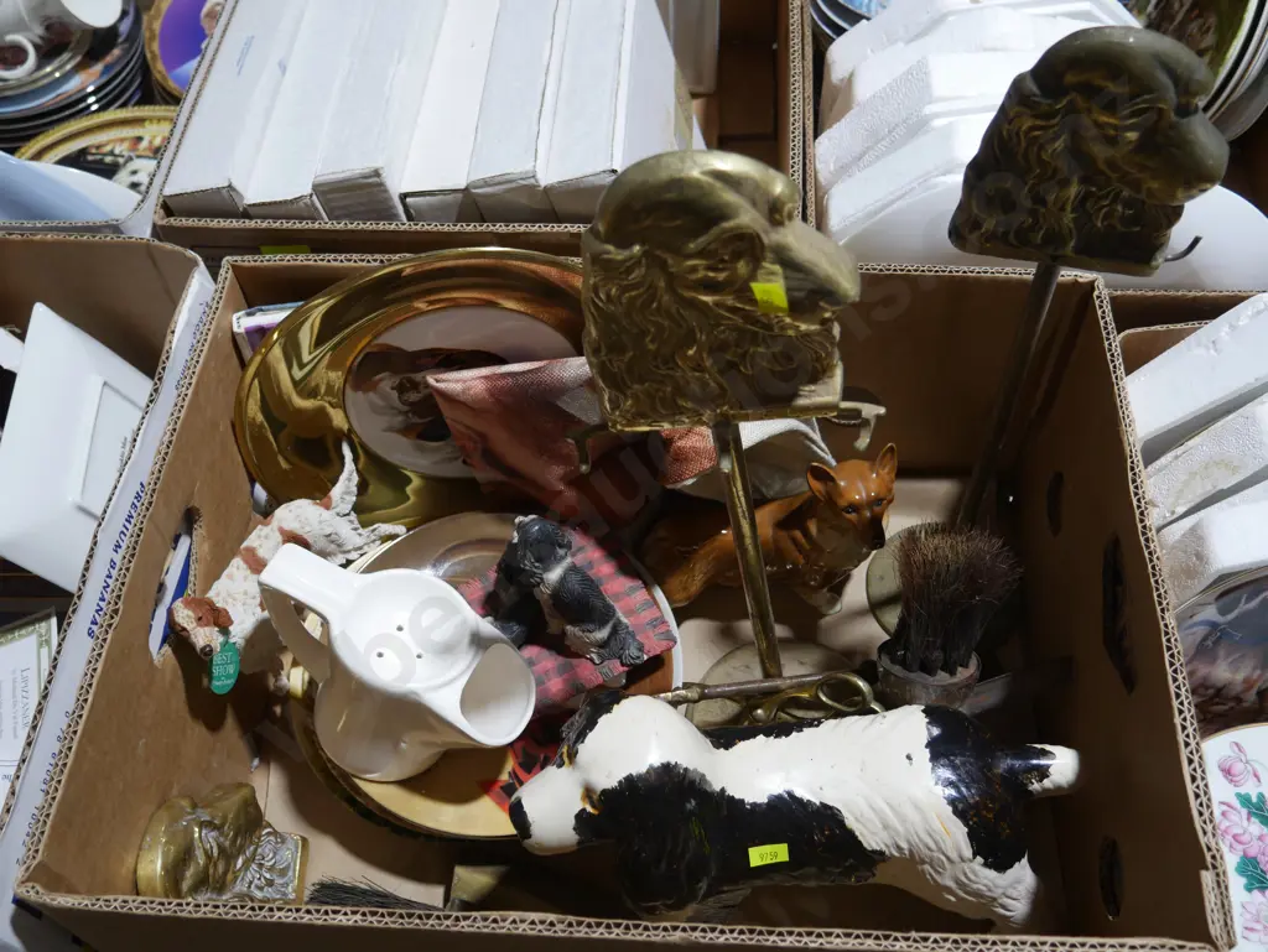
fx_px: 1246
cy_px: 476
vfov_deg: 41.8
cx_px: 634
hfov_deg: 53.9
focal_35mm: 34
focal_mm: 17
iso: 250
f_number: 4
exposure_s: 1/60
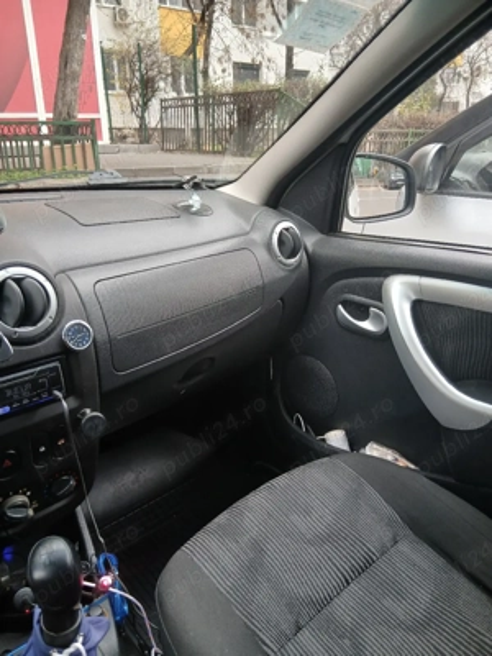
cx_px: 246
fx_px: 493
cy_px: 328
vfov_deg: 67.3
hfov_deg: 53.1
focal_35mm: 26
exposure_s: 1/50.3
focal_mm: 3.98
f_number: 1.8
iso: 80
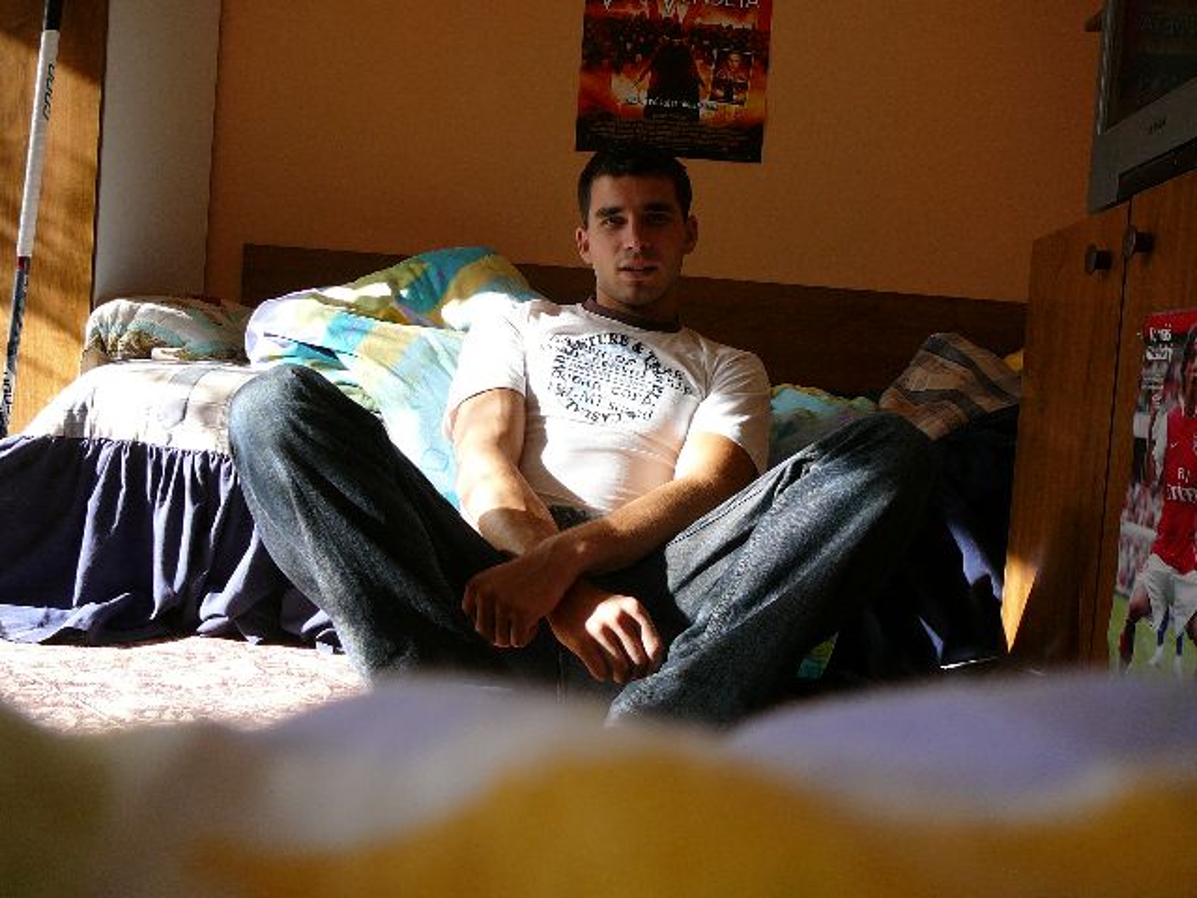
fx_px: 1210
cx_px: 598
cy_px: 449
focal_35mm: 35
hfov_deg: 52.6
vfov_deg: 40.7
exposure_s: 1/80
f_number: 2.8
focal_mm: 5.2
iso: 80
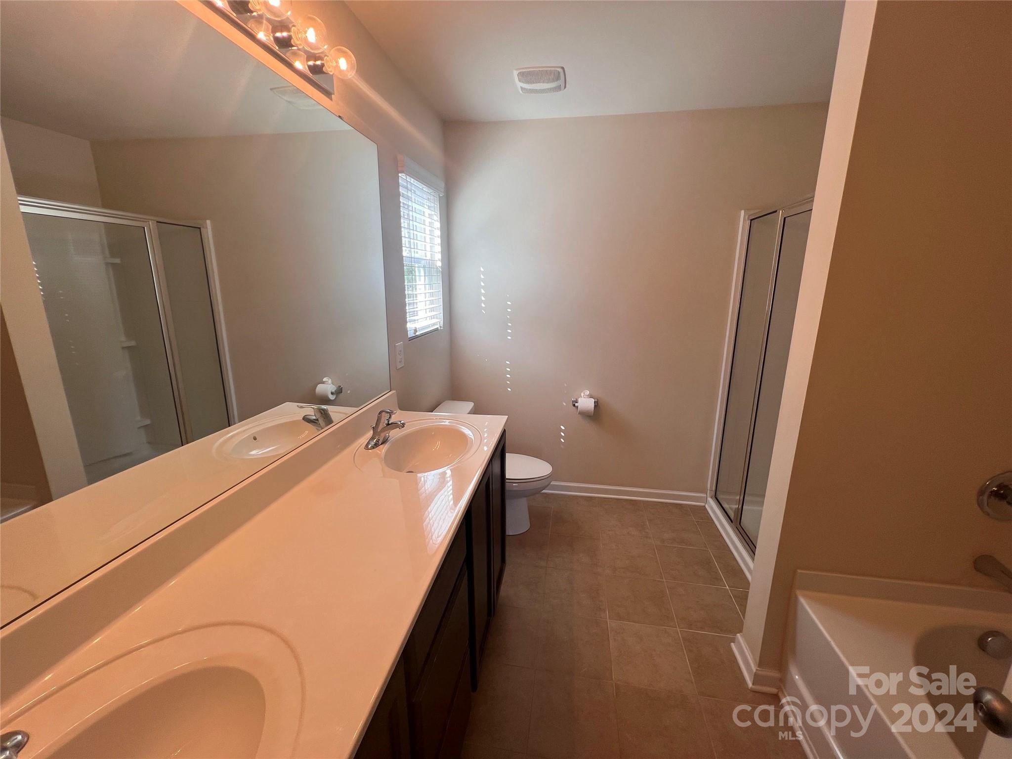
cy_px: 380
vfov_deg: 89.9
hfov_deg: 106.2
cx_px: 506
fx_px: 380
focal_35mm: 13
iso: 40
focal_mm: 1.57
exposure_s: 1/120
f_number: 1.8
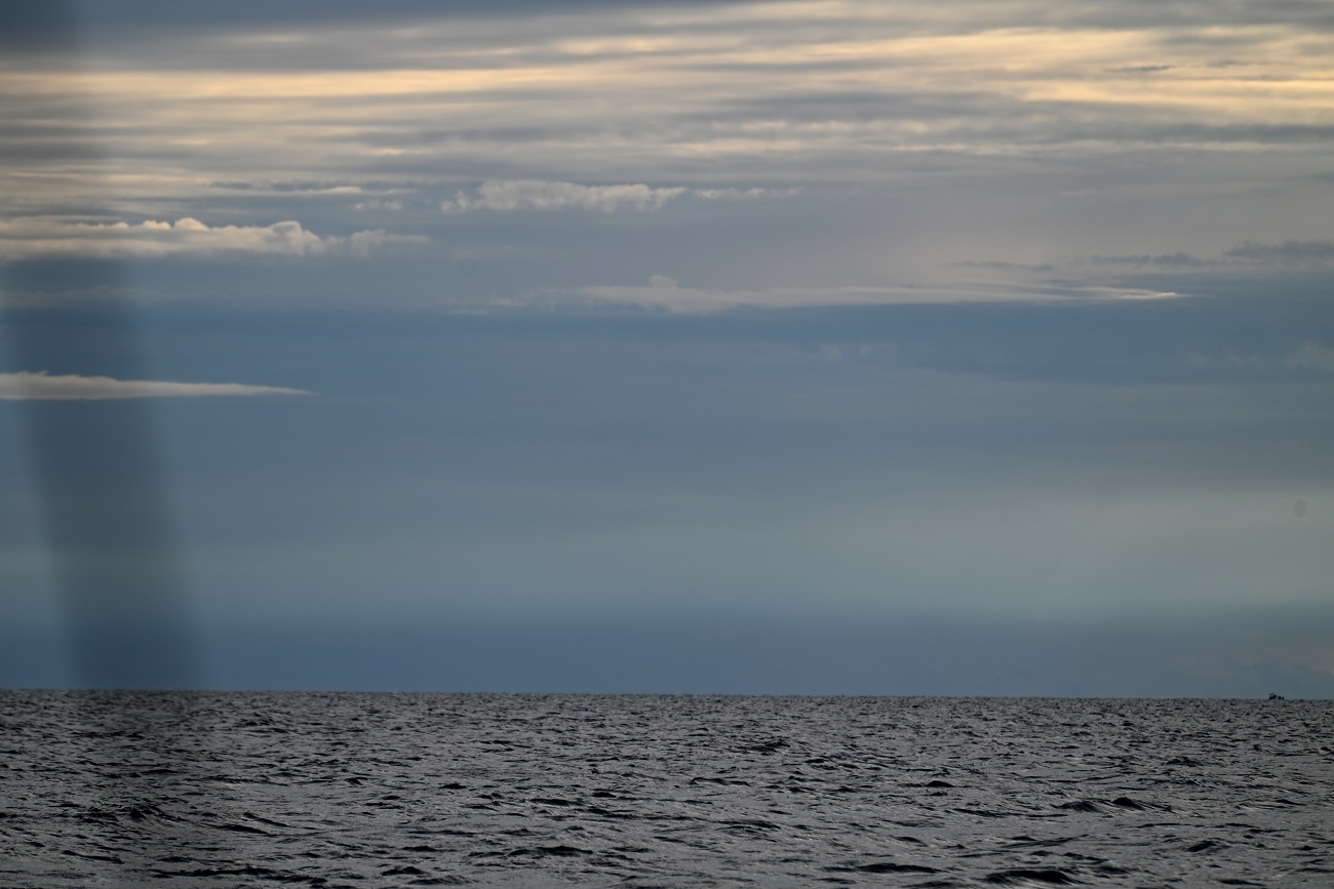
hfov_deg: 8.2
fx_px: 9264
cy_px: 444
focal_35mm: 250
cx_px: 667
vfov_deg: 5.5
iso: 160
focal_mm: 250
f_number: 5.6
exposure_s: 1/1000
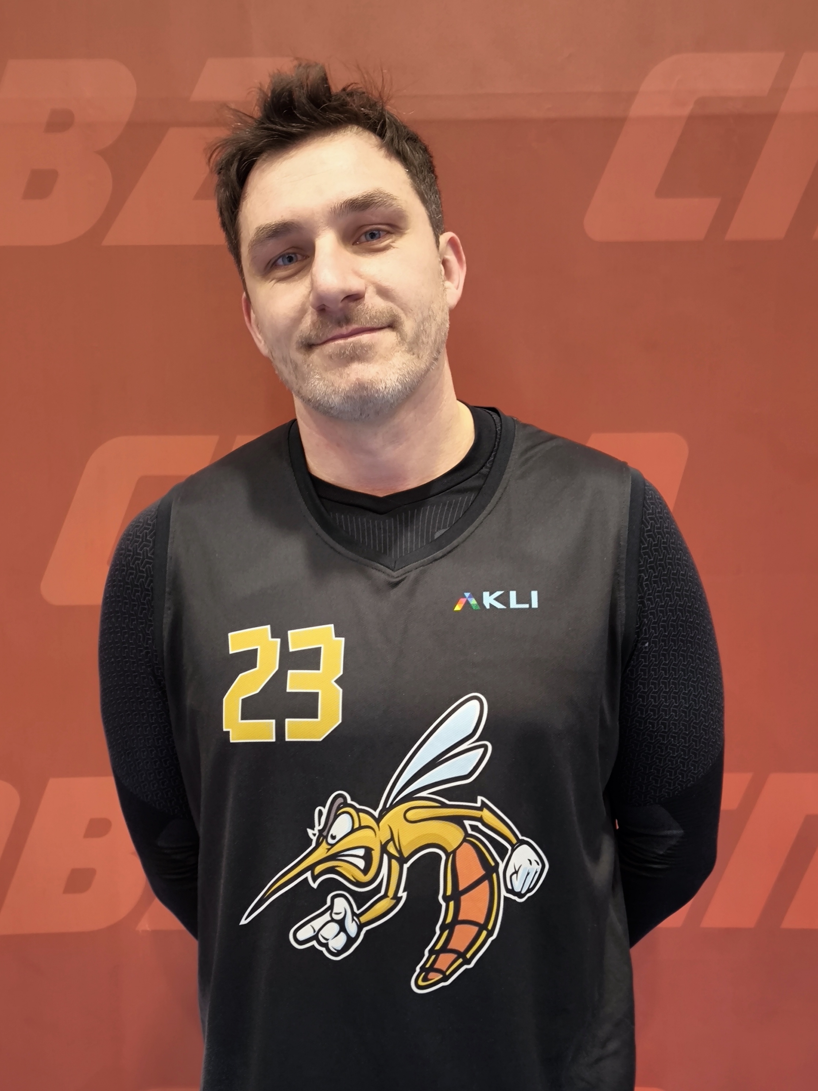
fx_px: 819
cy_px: 546
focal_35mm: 26
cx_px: 409
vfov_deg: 67.3
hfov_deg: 53.1
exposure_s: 1/50
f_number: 1.9
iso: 320
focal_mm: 6.92
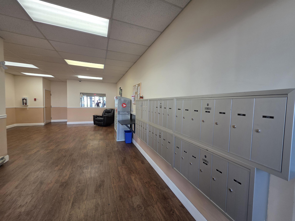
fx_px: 111
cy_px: 110
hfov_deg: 106.2
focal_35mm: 13
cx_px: 148
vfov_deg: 89.9
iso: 50
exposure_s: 1/62
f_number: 1.9
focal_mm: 2.2
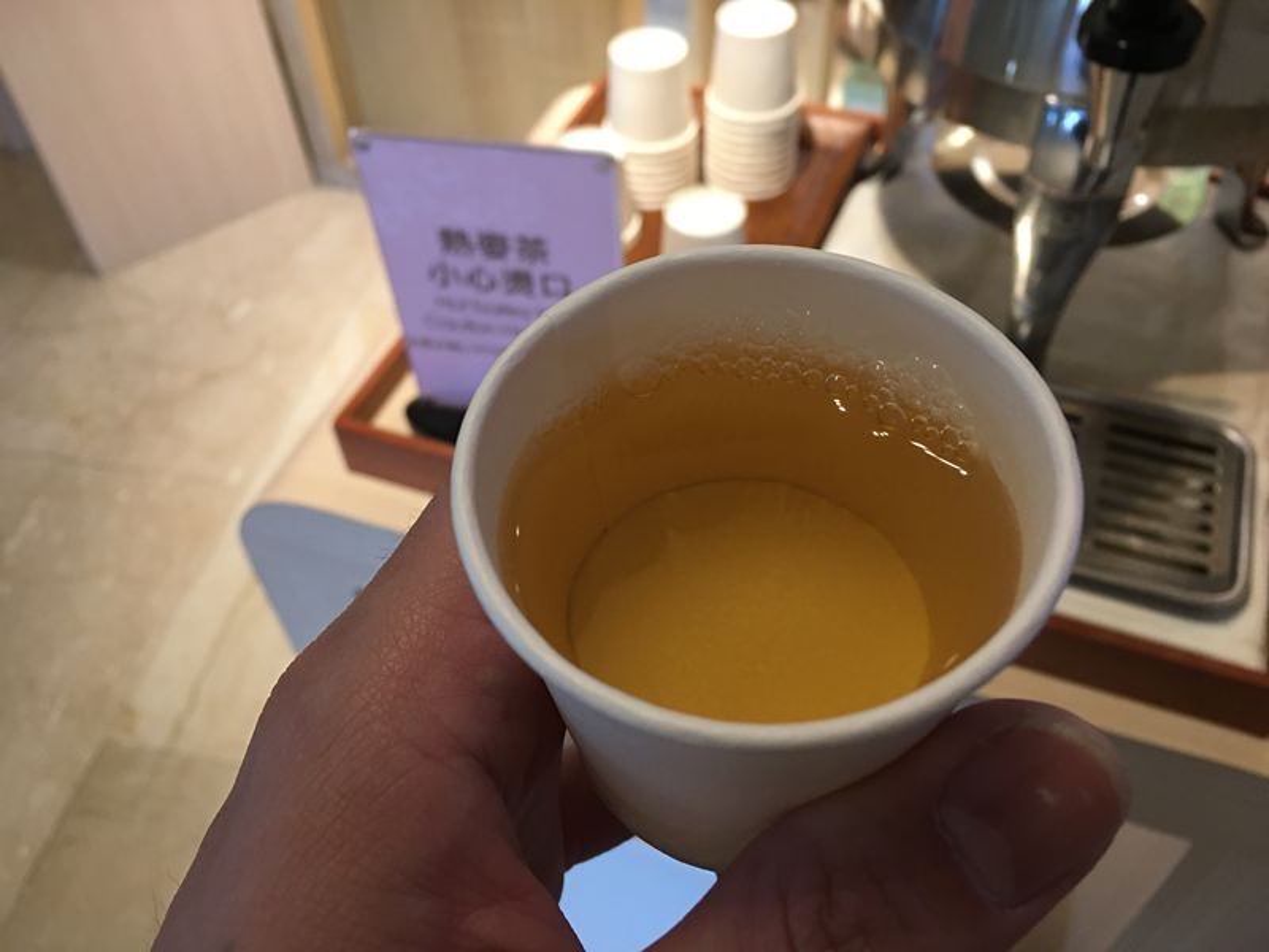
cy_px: 476
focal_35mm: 29
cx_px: 634
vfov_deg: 48.2
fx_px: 1063
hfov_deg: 61.7
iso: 64
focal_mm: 4.15
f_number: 2.2
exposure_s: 1/15
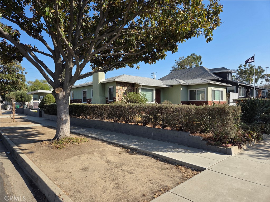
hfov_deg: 73.9
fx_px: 179
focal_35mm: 23
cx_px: 135
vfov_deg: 58.9
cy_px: 101
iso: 80
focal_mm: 5.4
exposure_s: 1/3126
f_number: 1.8
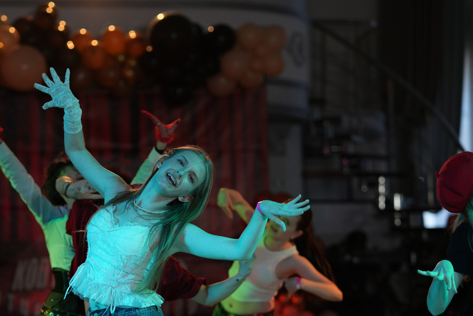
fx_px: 1629
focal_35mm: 124
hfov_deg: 16.5
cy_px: 213
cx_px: 153
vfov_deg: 11.0
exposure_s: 1/400
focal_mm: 85
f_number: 2.2
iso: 800
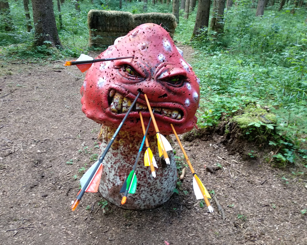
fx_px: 254
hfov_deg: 62.2
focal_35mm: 28
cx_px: 147
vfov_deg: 51.5
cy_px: 124
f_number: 2.2
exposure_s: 1/25
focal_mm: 3.81
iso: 400
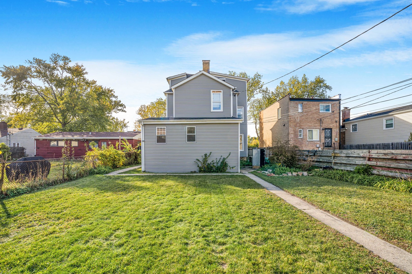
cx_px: 206
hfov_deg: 96.7
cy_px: 137
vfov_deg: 73.7
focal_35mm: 16
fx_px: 183
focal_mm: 16
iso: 320
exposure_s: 1/250
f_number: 9
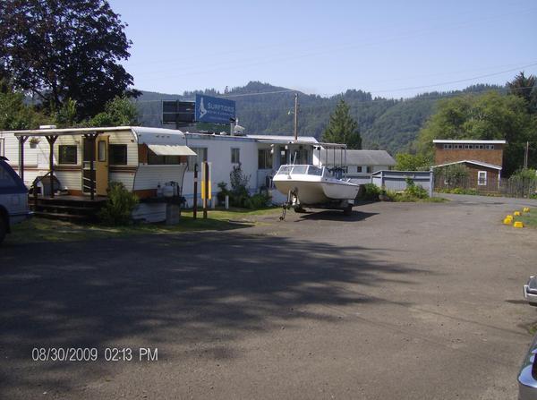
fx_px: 557
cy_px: 200
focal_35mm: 36
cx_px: 268
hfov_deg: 51.5
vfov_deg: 39.5
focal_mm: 6
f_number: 4.7
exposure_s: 1/797
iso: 100
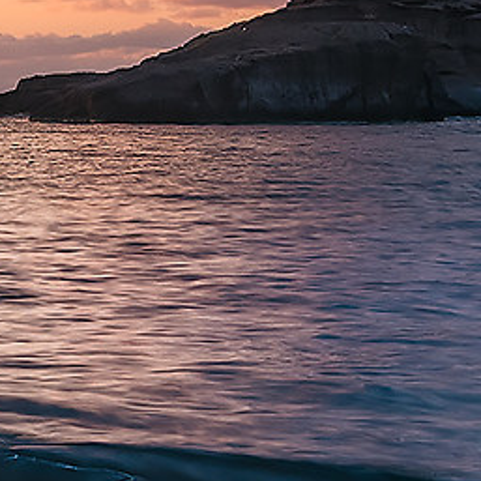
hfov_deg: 10.6
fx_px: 2500
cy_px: 144
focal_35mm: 159
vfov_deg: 11.0
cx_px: -238
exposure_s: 1/5
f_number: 11
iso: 31
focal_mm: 20
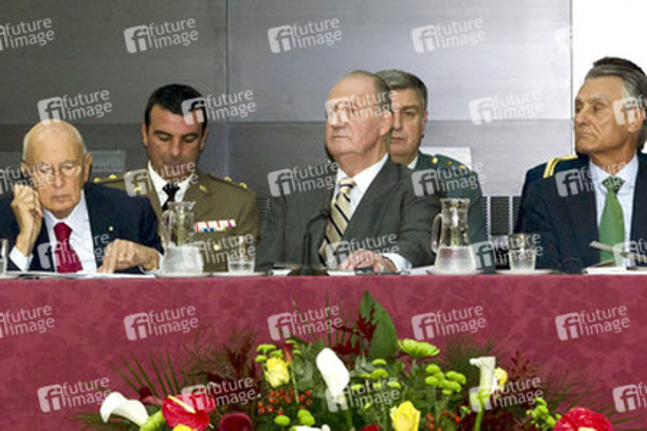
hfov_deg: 8.6
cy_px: 216
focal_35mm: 240
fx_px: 4313
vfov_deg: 5.7
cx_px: 324
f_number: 6.3
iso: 500
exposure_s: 1/250
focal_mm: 120
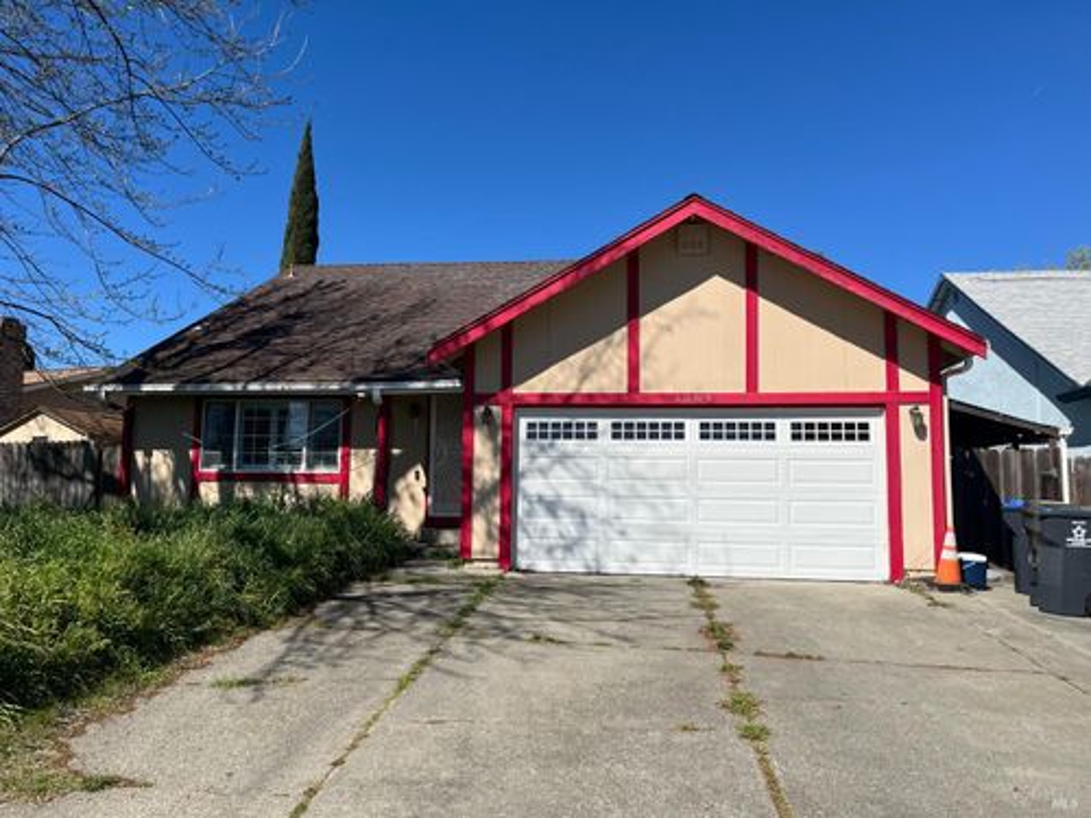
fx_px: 819
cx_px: 546
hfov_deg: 67.3
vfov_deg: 53.1
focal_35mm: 26
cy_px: 409
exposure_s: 1/4854
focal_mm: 5.1
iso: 50
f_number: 1.6
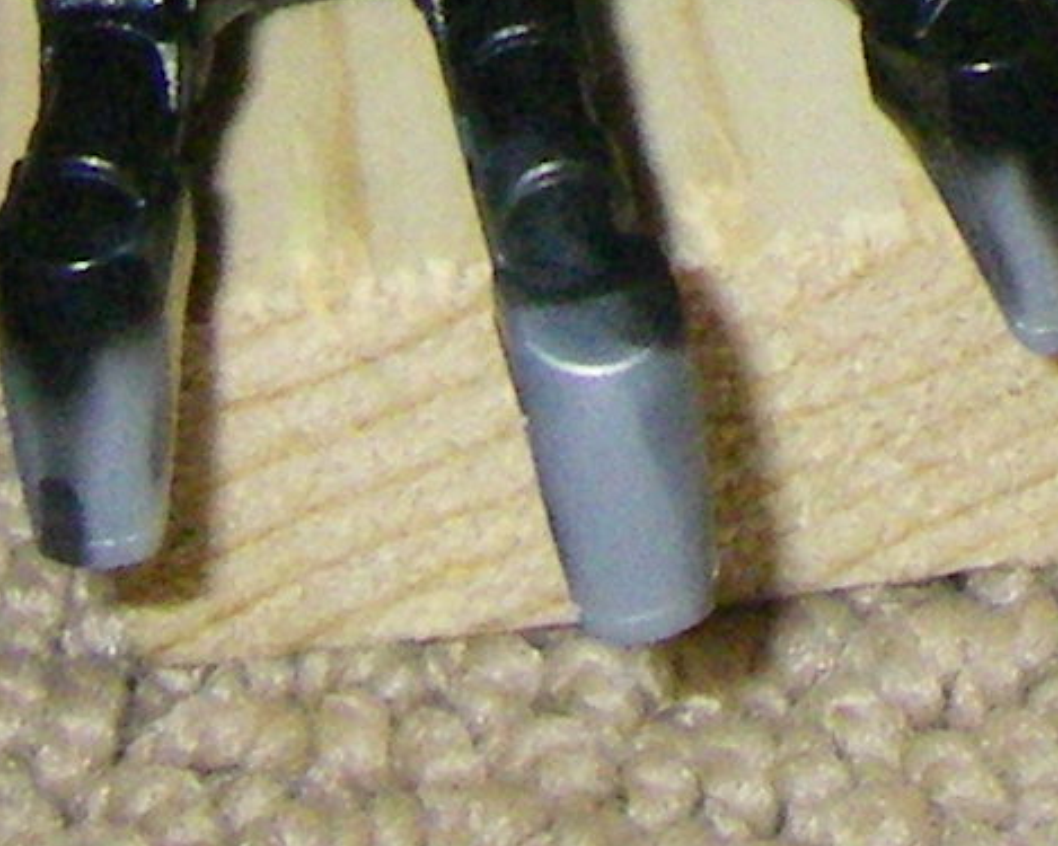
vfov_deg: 5.9
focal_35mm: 243
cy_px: -1746
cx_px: 1678
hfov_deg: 7.8
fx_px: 7607
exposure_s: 1/50
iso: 400
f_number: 6.6
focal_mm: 6.3
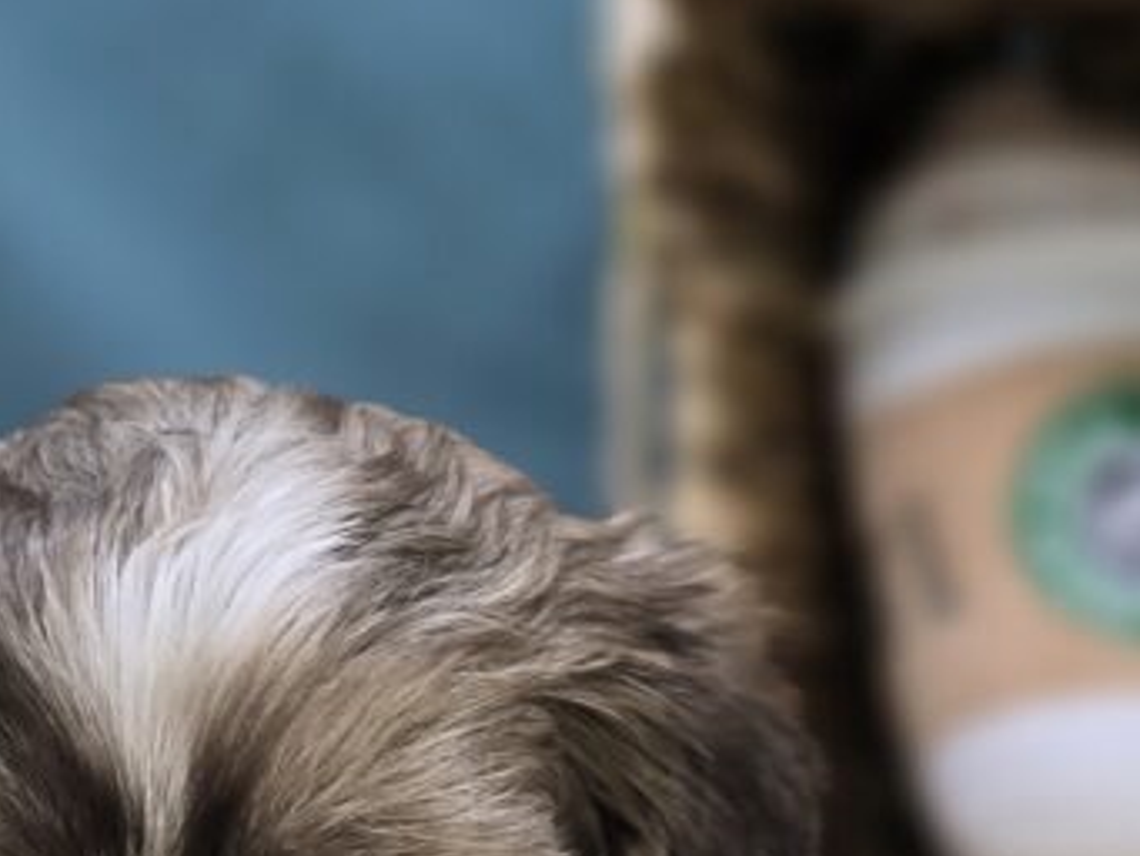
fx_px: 2273
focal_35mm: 69
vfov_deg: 21.0
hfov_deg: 27.3
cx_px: 157
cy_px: 716
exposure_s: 1/120
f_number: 1.7
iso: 50
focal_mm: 6.3
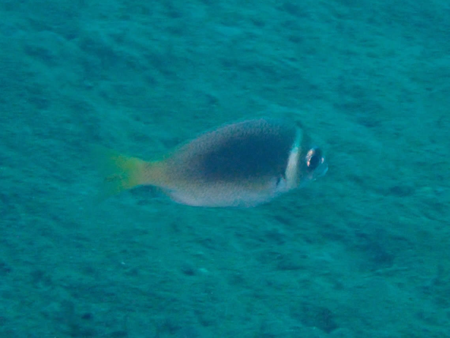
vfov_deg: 14.8
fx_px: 1300
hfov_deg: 19.6
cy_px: 169
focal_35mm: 100
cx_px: 225
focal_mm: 18
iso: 800
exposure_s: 1/200
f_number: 6.3
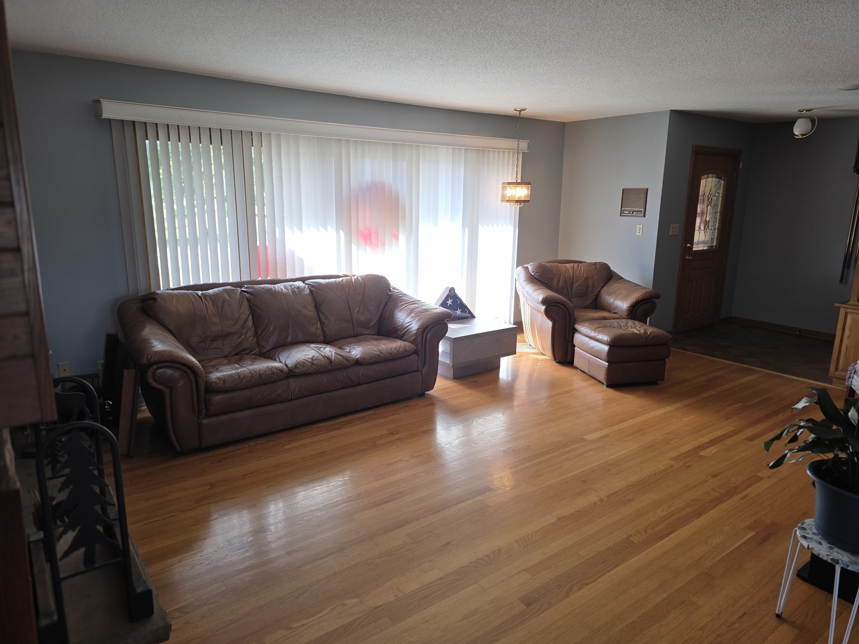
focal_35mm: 23
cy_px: 322
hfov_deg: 73.9
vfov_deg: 58.9
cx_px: 430
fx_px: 571
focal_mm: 6.3
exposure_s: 1/120
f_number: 1.7
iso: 64
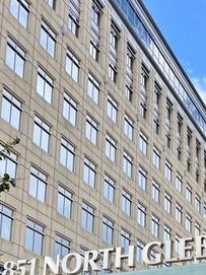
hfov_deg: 22.5
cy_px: 306
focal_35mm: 64
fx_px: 508
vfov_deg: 27.6
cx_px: 170
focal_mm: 5.7
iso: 50
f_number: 1.5
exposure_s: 1/982
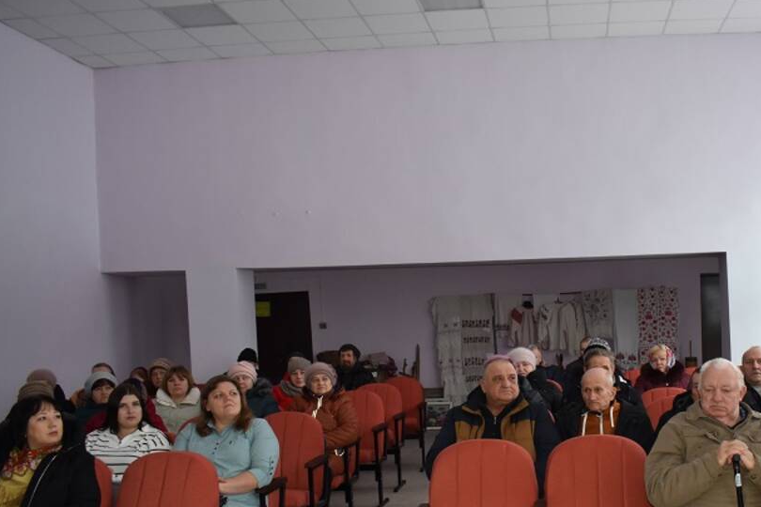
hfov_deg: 47.1
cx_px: 545
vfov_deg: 32.8
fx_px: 845
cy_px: 372
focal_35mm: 40
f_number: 4.5
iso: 800
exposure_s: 1/80
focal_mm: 18
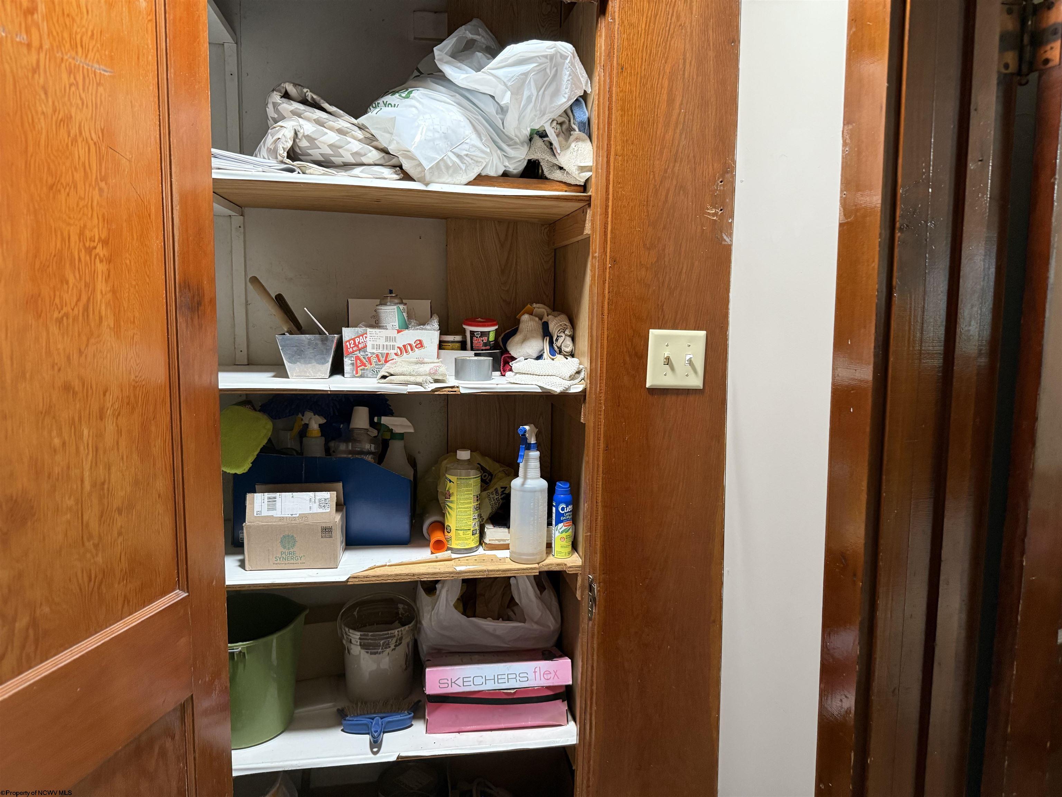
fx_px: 736
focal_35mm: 24
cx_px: 531
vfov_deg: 56.8
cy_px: 398
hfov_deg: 71.6
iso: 500
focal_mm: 6.76
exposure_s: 1/60
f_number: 1.78
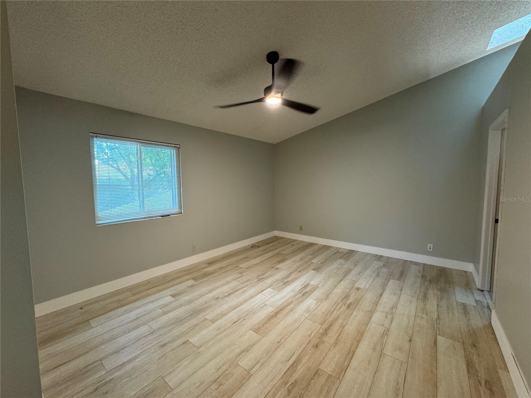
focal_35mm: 14
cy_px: 199
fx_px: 215
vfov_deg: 85.7
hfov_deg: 102.1
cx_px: 266
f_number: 2.2
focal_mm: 2.22
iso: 500
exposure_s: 1/60
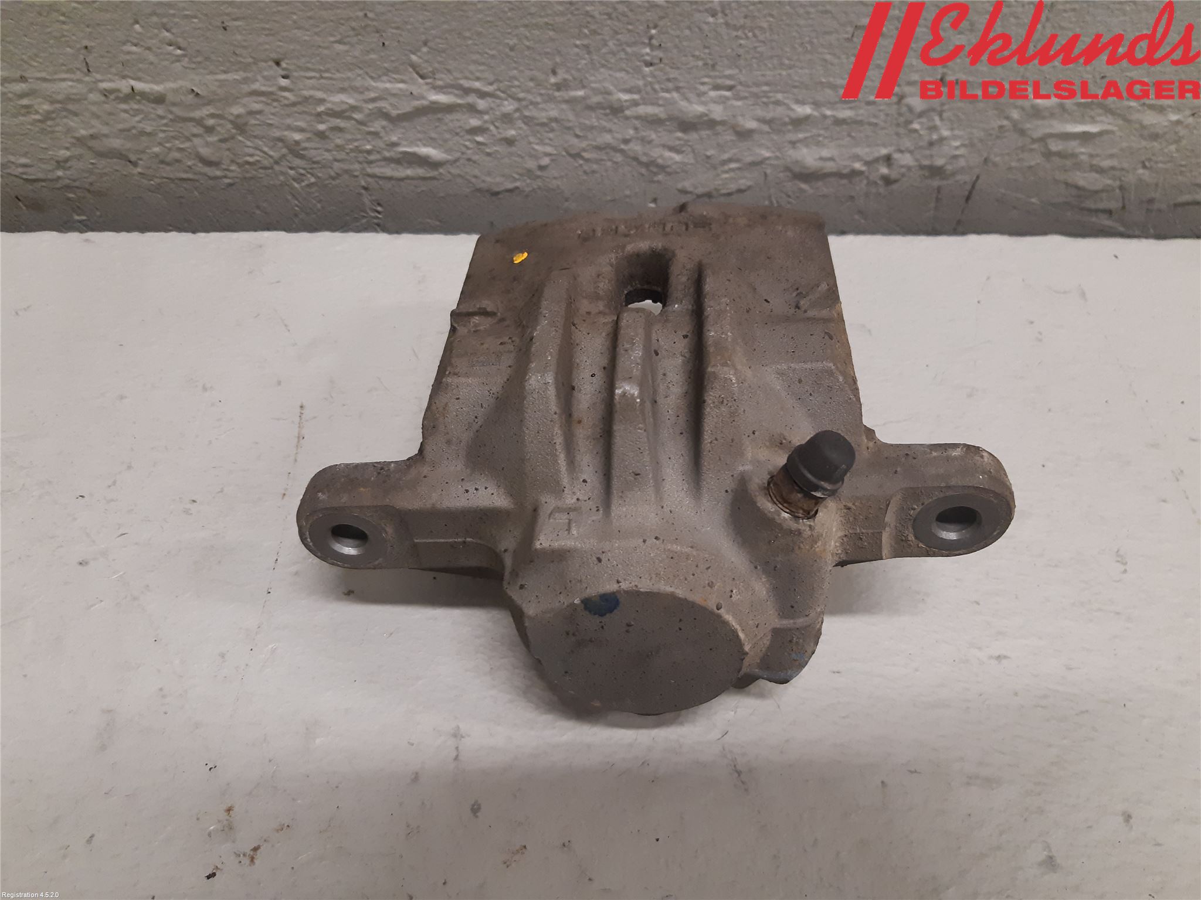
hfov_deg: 67.3
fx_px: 902
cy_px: 450
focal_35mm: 26
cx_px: 600
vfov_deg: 53.1
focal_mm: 3.93
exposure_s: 1/50
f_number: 1.7
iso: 200
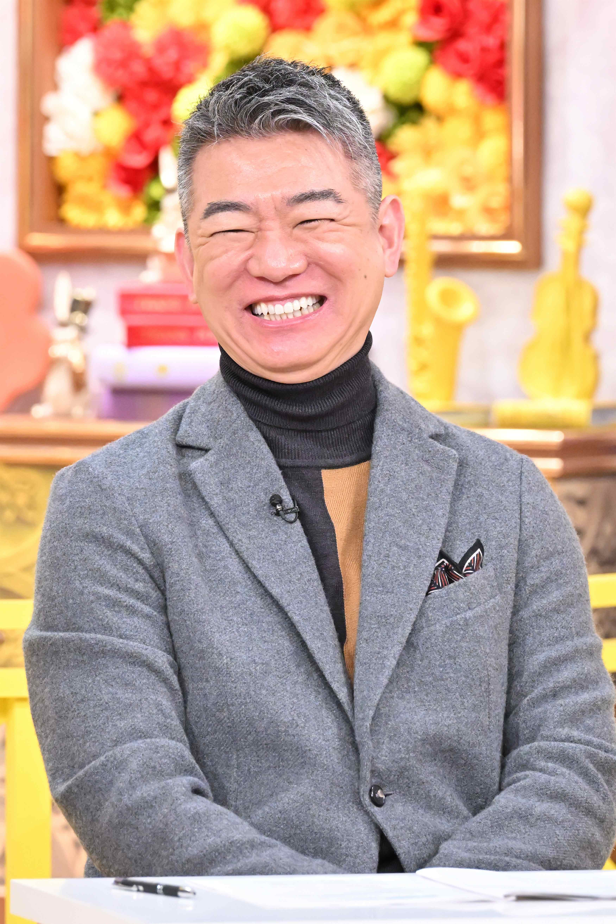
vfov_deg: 6.9
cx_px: 308
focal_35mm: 300
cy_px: 462
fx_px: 7702
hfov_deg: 4.6
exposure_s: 1/400
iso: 3200
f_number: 4
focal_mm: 200
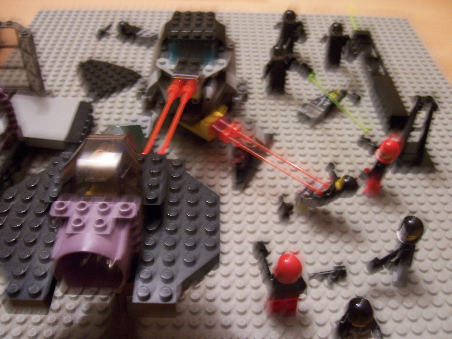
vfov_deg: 38.7
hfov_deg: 50.1
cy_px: 167
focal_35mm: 37
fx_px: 483
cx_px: 232
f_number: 2.8
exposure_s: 1/8
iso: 160
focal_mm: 6.2
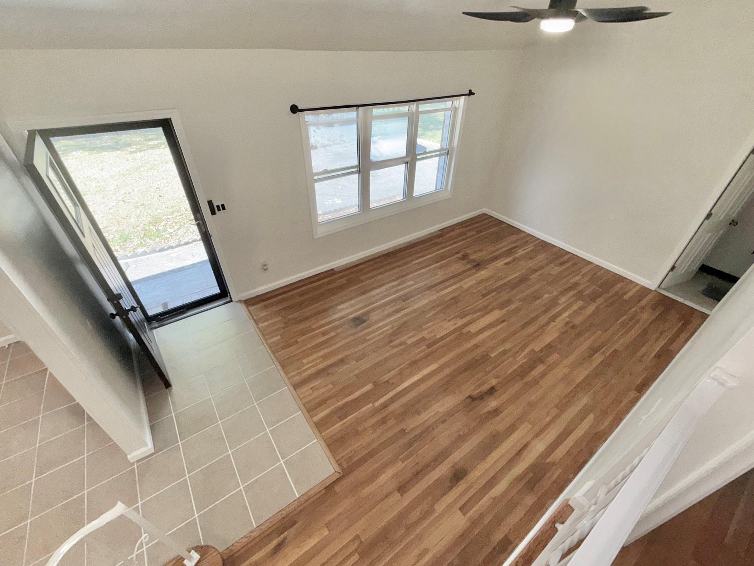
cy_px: 283
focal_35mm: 15
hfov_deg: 98.2
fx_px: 327
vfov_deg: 81.8
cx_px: 383
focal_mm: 2.22
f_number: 2.2
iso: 50
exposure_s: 1/122
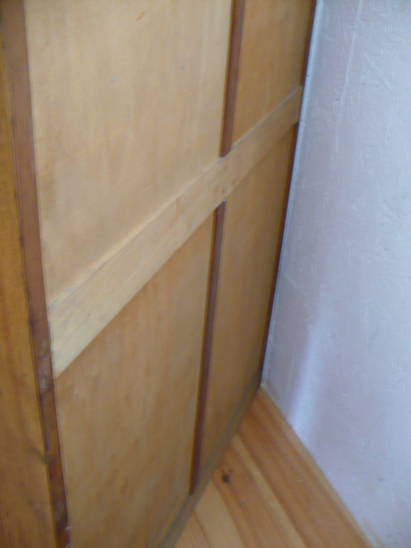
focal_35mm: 37
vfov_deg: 50.1
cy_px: 274
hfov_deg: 38.7
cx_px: 206
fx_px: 586
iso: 200
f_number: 2.8
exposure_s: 1/10
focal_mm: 6.1
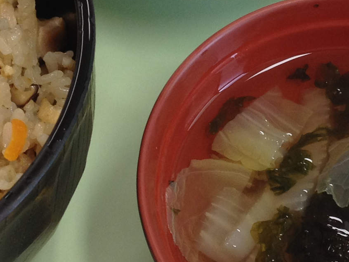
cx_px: 221
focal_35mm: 135
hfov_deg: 14.6
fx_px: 1361
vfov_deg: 11.0
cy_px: 100
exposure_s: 1/40
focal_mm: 4.28
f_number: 2.4
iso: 64
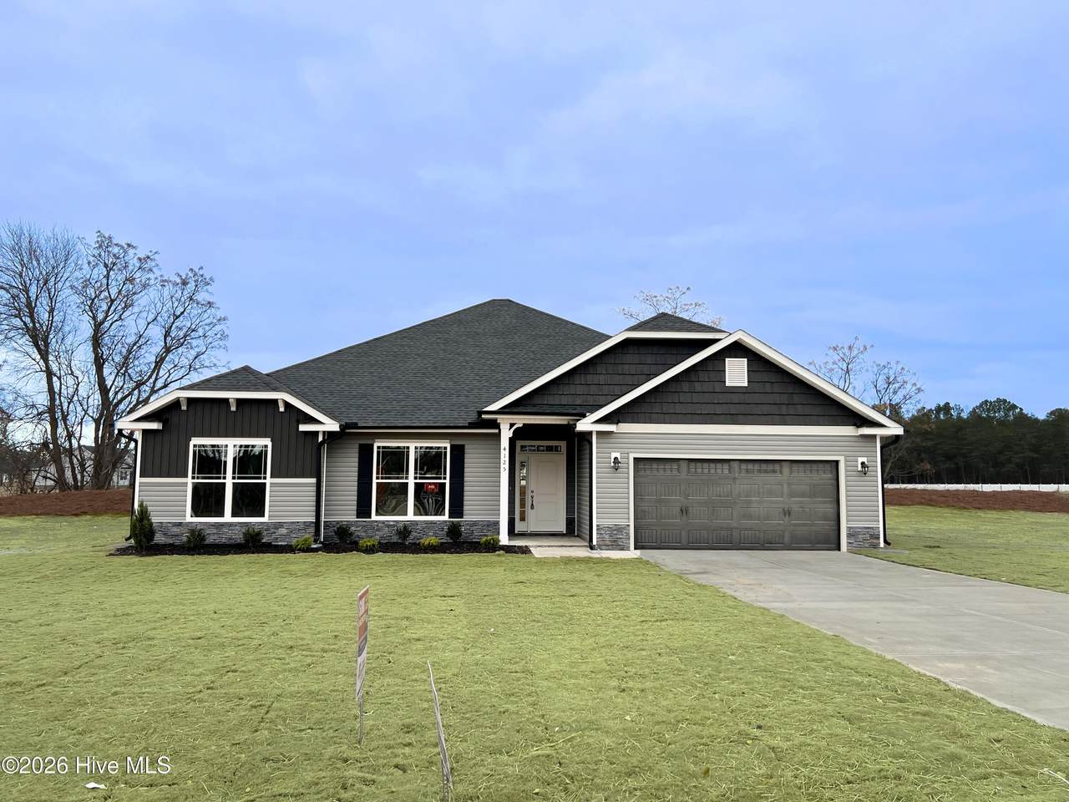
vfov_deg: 53.1
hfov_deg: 67.3
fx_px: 803
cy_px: 401
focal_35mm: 26
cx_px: 534
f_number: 1.5
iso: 50
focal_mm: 5.7
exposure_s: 1/2353
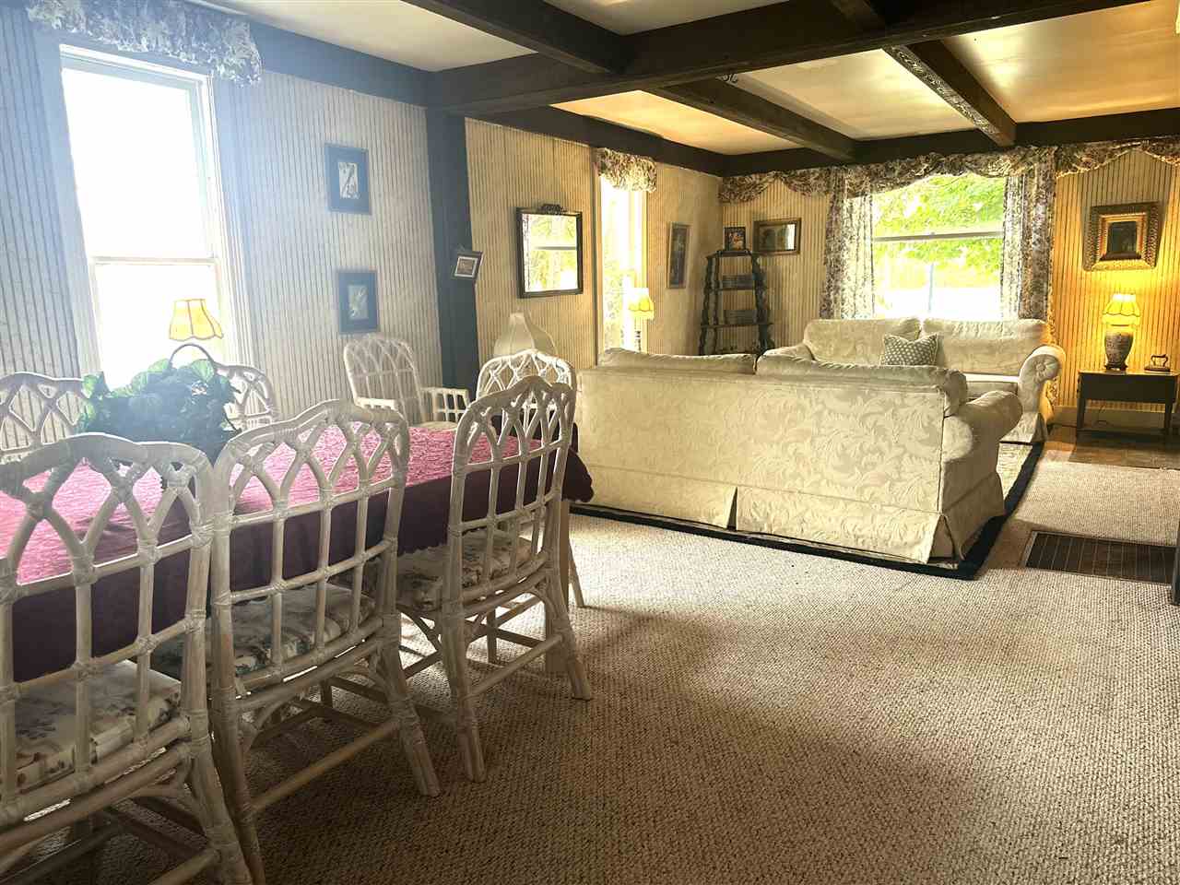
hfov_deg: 71.6
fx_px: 818
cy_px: 442
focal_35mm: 24
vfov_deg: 56.8
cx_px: 590
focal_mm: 6.86
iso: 250
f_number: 1.78
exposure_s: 1/60
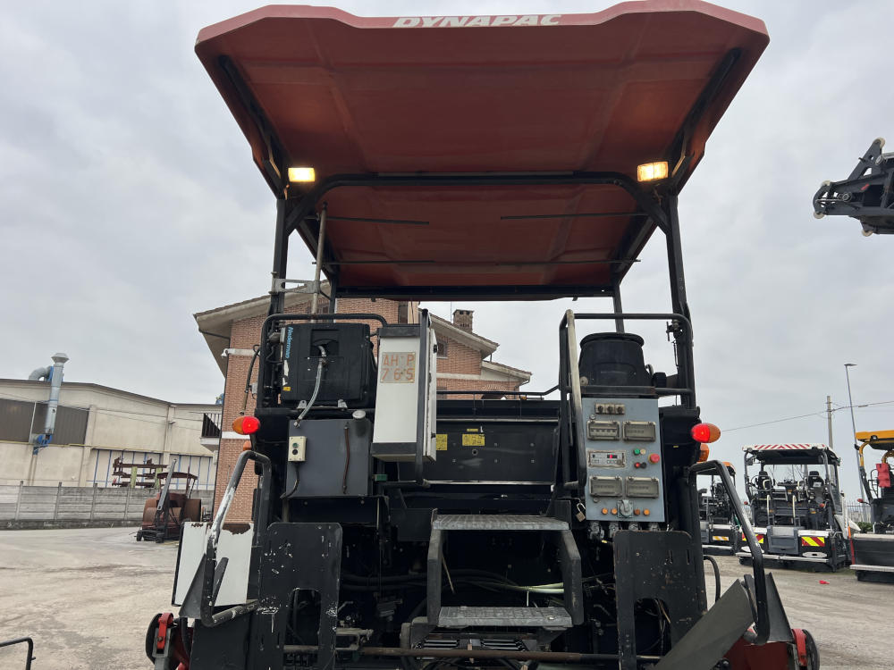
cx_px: 447
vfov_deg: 53.1
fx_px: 671
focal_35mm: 26
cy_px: 335
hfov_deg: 67.3
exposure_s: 1/718
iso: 50
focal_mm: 5.7
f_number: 1.5
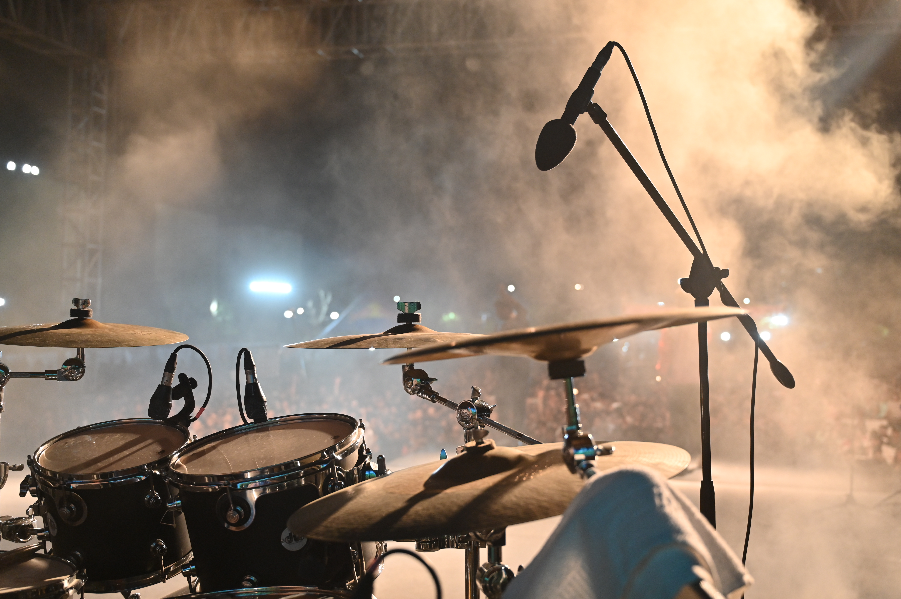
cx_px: 450
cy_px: 300
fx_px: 1075
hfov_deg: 45.5
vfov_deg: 31.1
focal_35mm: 43
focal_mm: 43
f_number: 4
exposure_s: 1/200
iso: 1600
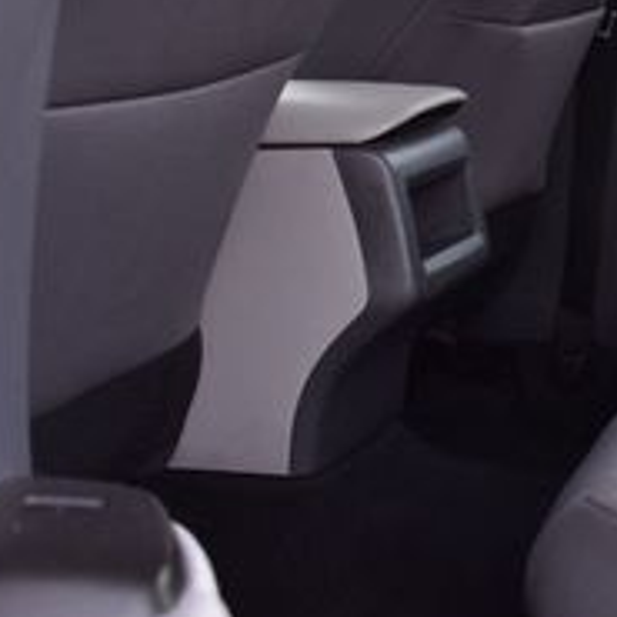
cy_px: 97
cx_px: 964
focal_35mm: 88
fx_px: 1775
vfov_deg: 19.5
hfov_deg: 17.4
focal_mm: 20
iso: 400
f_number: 7.1
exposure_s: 1/40
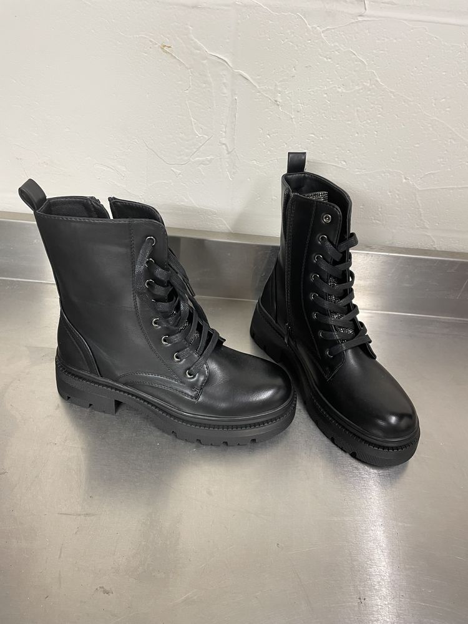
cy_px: 312
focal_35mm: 26
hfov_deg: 53.1
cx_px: 234
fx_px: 469
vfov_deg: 67.3
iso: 125
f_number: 1.6
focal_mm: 4.2
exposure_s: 1/50
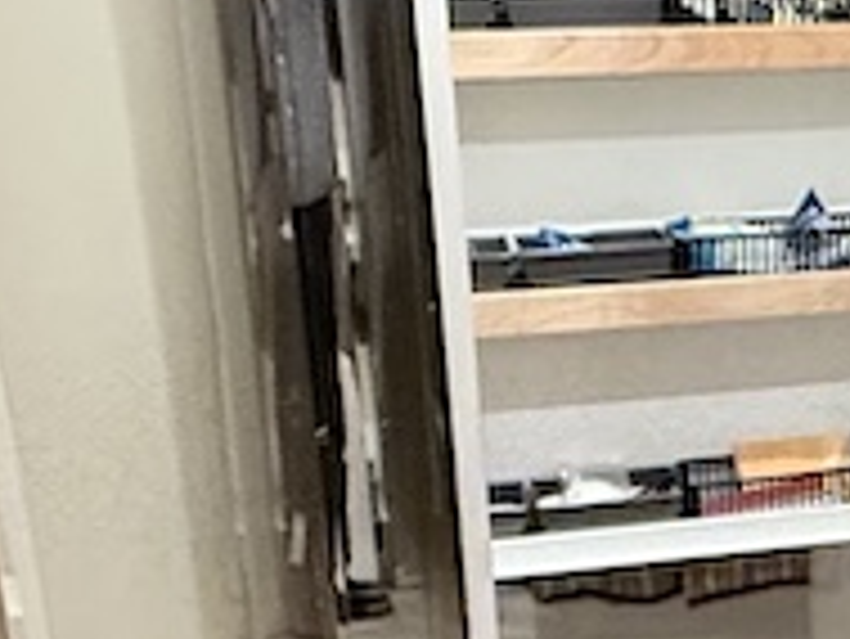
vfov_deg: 19.9
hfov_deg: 24.3
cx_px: 976
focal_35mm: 74
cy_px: 414
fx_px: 1818
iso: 640
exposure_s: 1/60
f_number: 2.2
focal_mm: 2.22
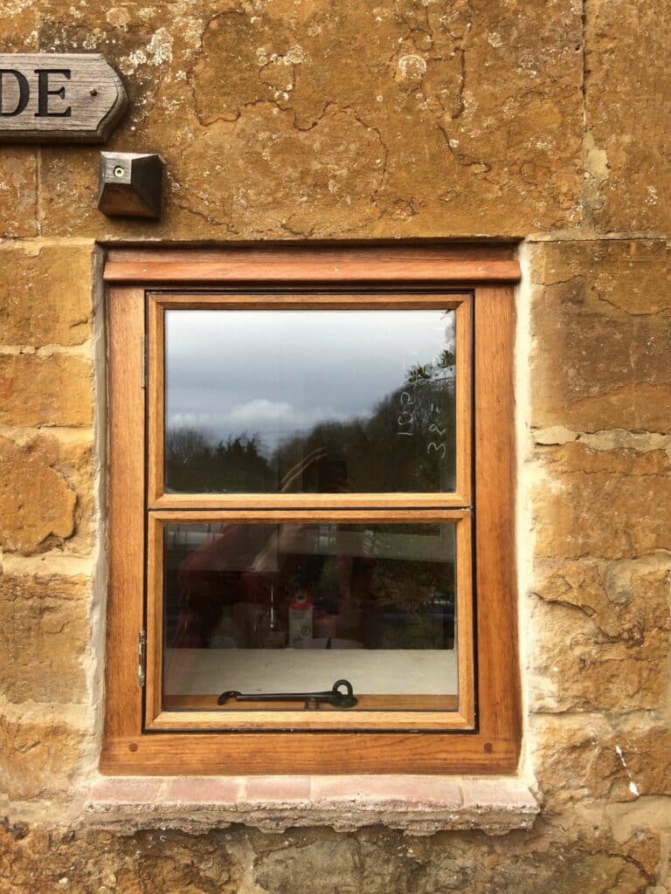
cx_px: 336
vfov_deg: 61.7
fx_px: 750
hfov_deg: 48.2
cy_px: 447
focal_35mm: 29
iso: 32
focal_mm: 4.15
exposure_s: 1/414
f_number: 2.2
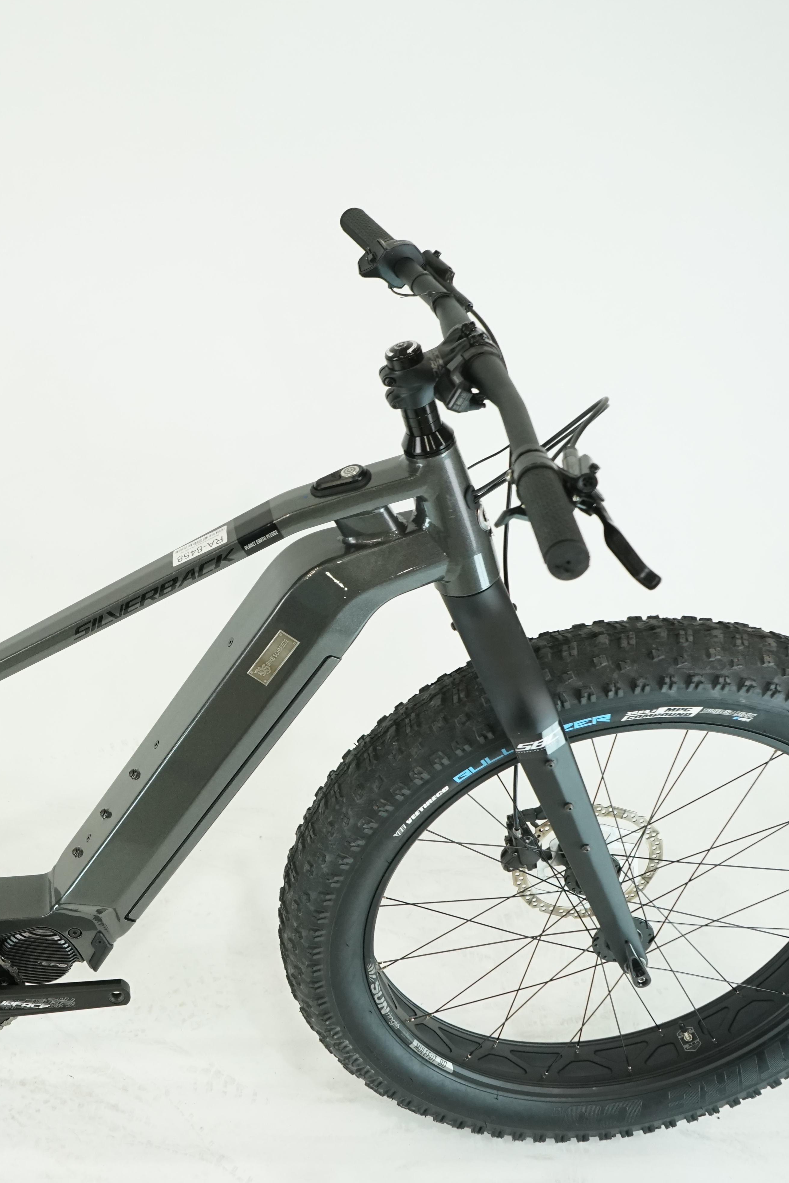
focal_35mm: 44
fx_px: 1447
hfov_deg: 29.2
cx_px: 75
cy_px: 594
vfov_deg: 44.5
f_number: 5.6
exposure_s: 1/200
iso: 1600
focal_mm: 29
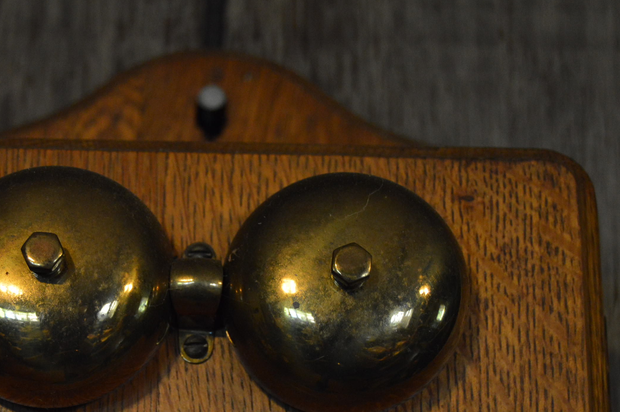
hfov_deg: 23.5
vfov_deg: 15.8
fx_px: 1480
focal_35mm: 86
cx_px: 182
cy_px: 279
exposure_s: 1/80
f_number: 5
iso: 1600
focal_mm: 40
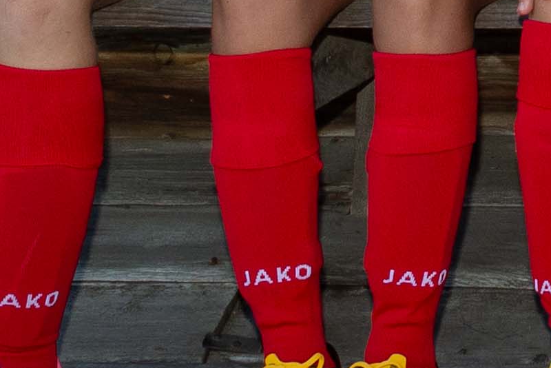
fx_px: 3338
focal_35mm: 218
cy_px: -421
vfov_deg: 6.1
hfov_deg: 8.3
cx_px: 1531
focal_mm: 29
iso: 500
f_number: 10
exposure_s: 1/160
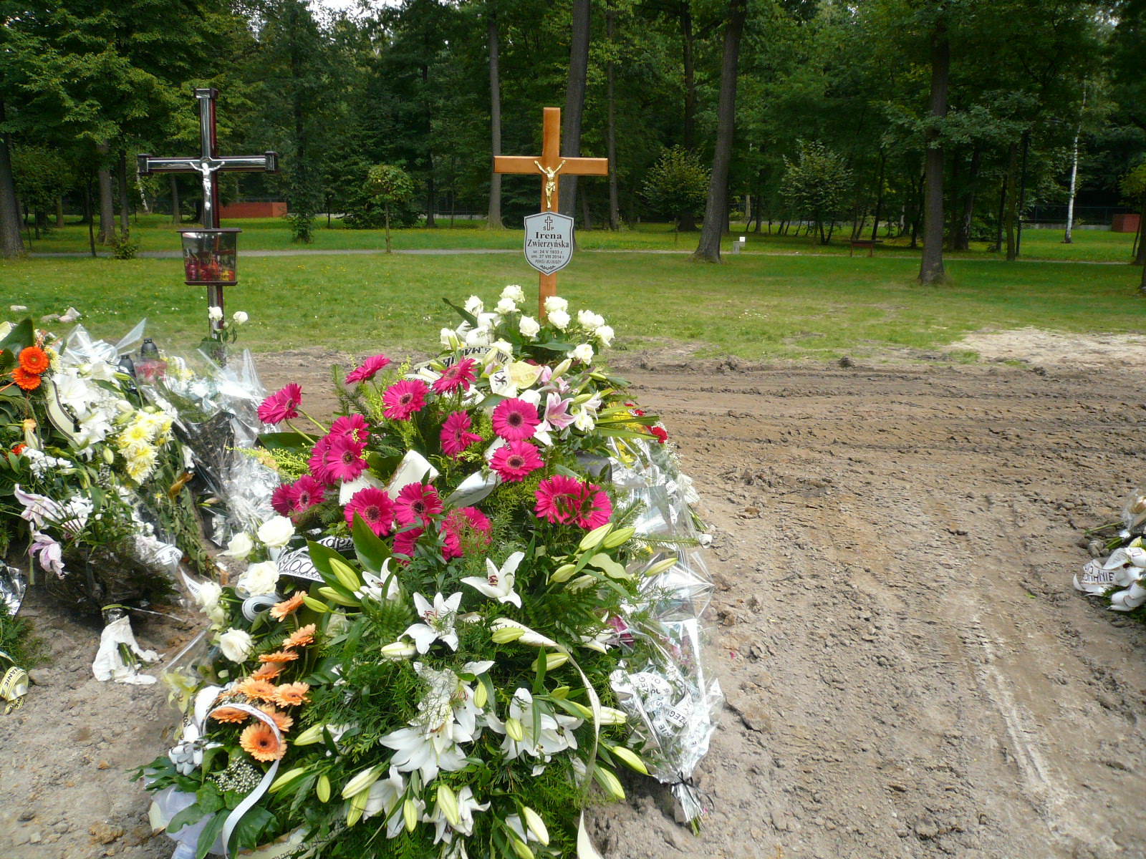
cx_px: 573
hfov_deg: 63.4
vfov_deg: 49.7
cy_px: 430
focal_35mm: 28
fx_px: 927
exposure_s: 1/320
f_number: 2.8
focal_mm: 4.6
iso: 100
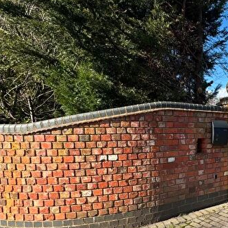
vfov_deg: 60.2
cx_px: 224
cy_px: 141
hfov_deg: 50.3
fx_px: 194
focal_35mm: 26
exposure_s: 1/544
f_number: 2.2
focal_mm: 2.22
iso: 40
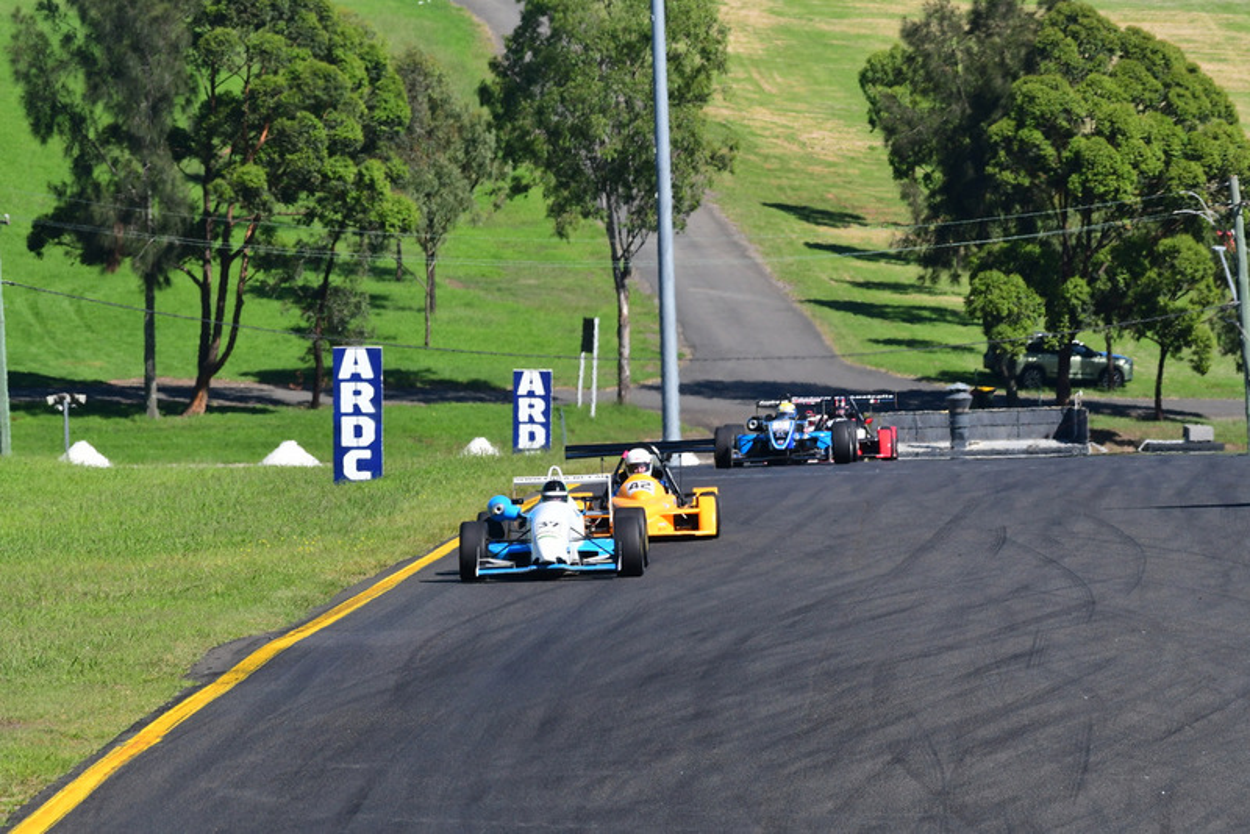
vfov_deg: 3.3
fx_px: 14588
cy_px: 417
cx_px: 625
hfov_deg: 4.9
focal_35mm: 420
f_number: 11
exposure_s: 1/640
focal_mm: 280
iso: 500
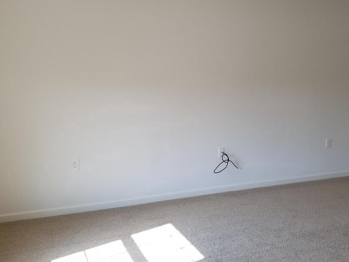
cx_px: 228
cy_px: 114
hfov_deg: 47.2
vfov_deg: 36.8
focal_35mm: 39
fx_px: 393
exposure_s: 1/183
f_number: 1.7
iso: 50
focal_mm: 4.25
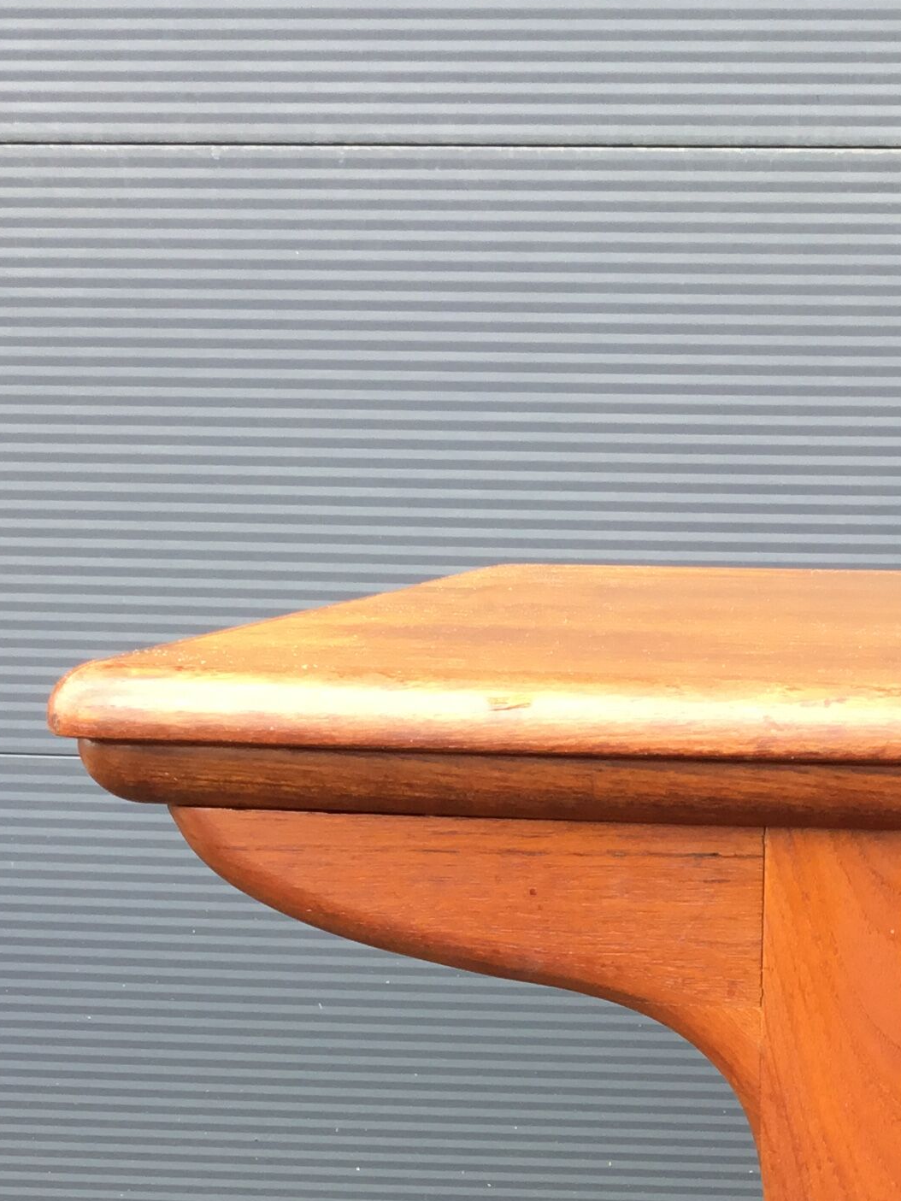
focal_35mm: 72
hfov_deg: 20.2
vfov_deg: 24.9
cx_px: 736
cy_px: 1362
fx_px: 2498
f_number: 2.4
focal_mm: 3.3
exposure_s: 1/109
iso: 25
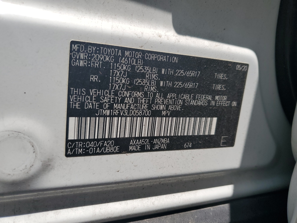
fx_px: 223
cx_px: 148
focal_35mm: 26
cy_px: 112
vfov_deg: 53.1
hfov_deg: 67.3
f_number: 1.5
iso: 50
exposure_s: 1/5000
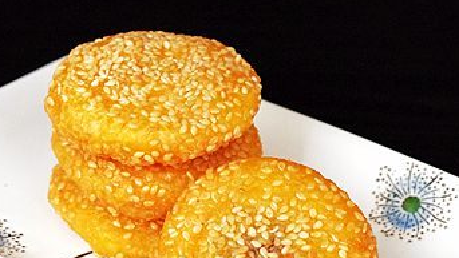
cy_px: 217
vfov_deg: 8.5
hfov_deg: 15.1
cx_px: 226
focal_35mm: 142
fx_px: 1728
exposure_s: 1/320
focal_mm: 50
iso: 1600
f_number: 5.6
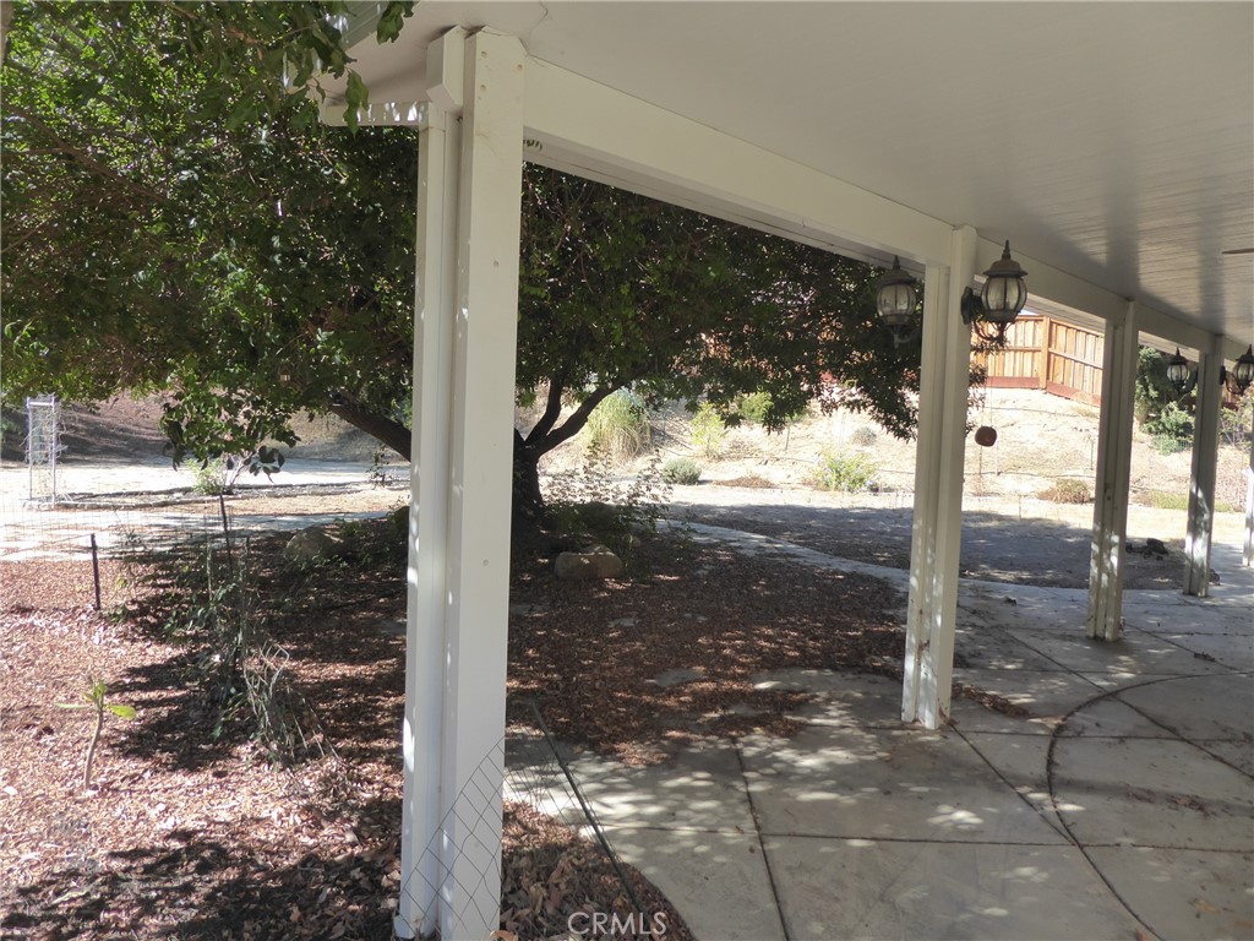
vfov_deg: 54.9
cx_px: 627
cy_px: 470
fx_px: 906
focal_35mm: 25
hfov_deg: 69.4
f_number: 3.3
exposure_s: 1/250
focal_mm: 4.3
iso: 160
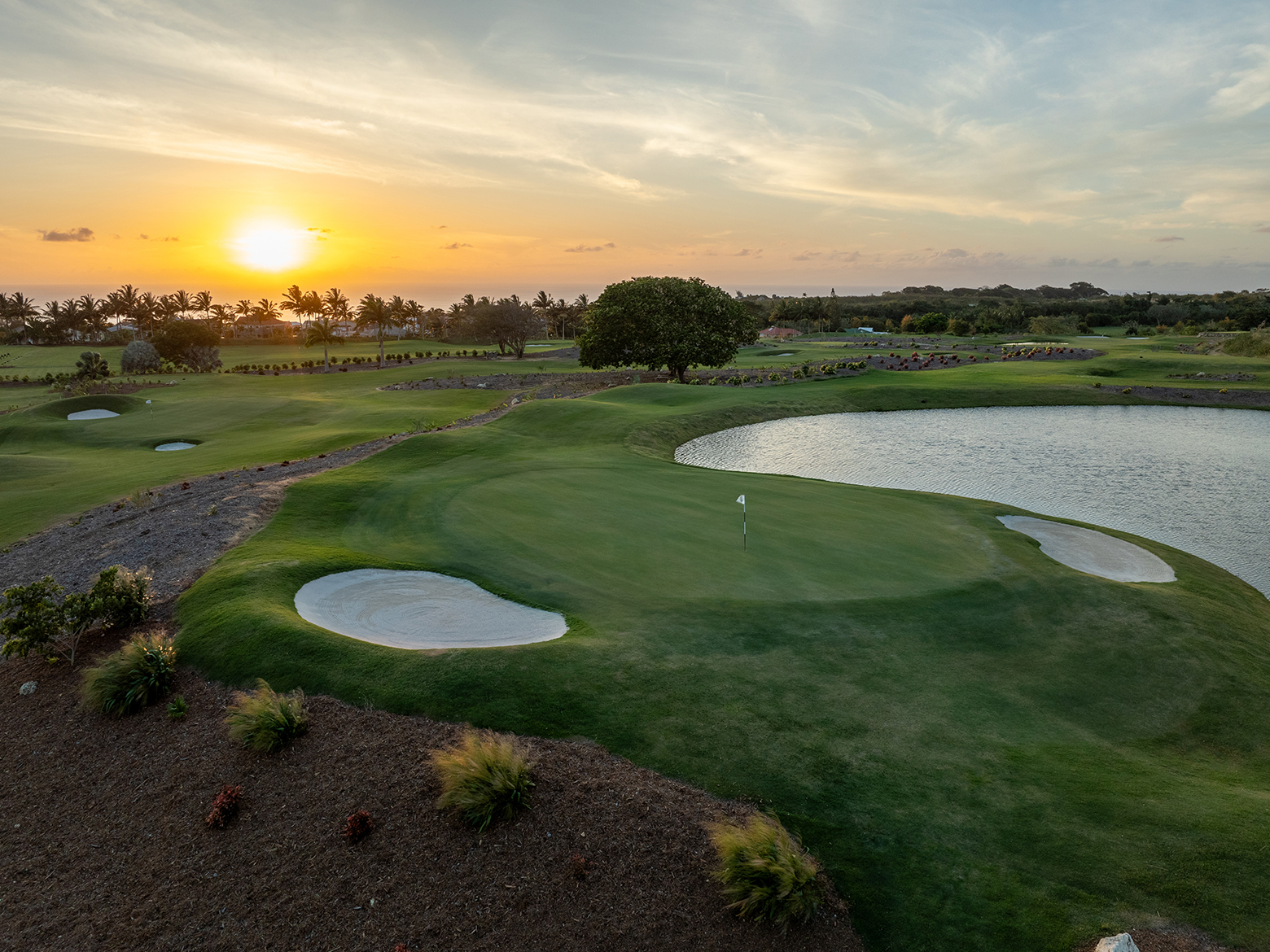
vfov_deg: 54.9
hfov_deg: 69.4
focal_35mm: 25
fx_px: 917
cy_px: 490
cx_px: 627
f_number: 5.6
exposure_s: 1/60
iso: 100
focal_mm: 12.29
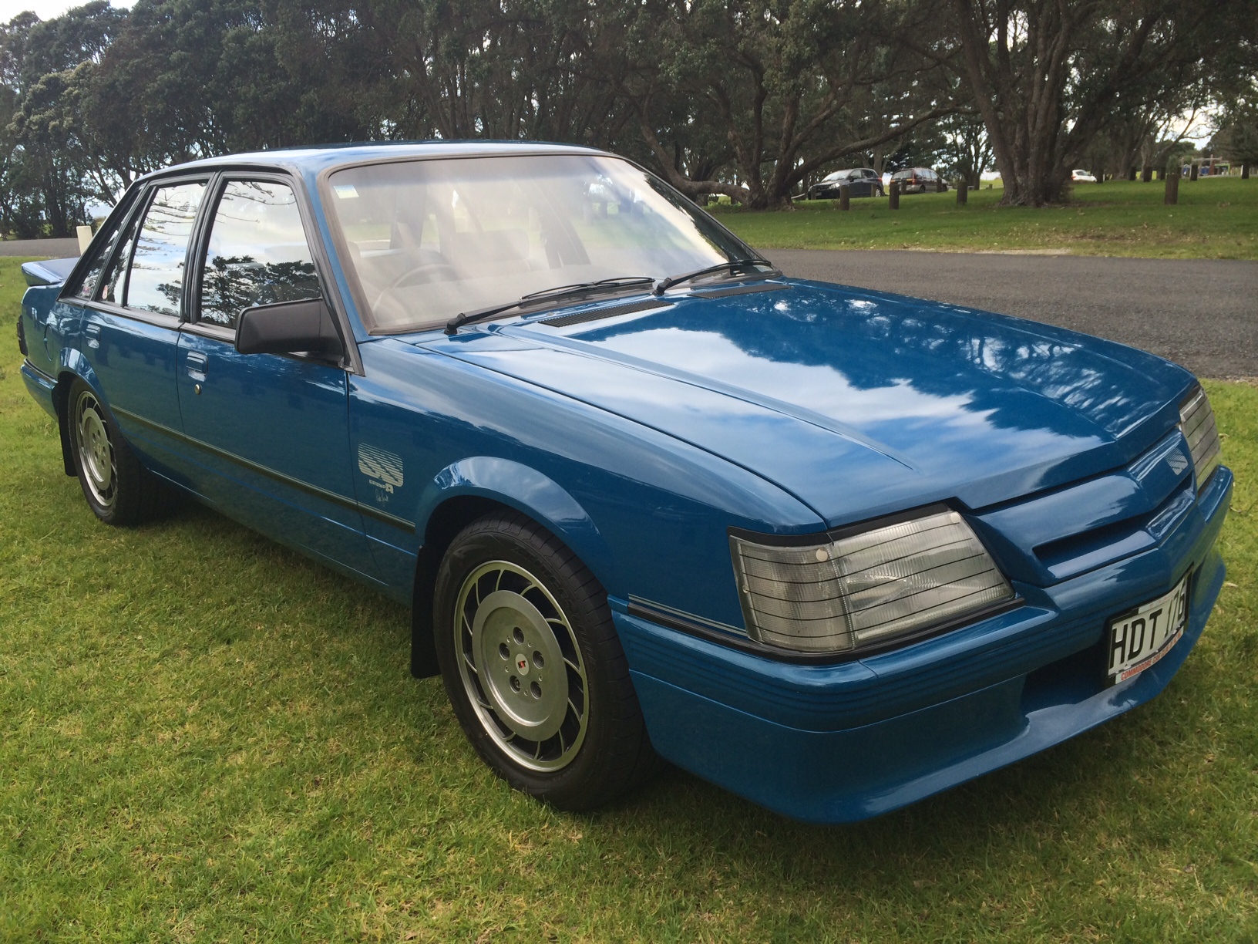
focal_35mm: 30
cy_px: 472
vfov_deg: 46.8
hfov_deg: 60.0
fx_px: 1090
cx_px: 629
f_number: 2.2
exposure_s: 1/432
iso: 32
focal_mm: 4.12
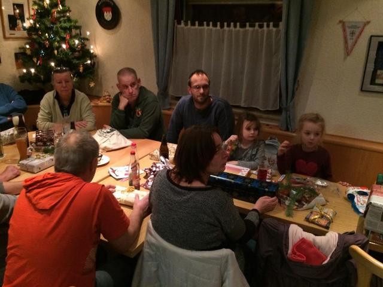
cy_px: 144
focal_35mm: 29
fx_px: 321
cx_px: 192
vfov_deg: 48.2
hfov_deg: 61.7
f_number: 2.2
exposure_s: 1/17
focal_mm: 4.15
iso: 320
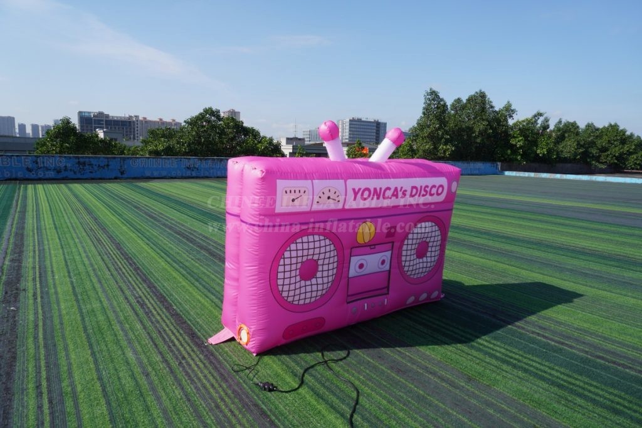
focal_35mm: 24
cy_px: 214
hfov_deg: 73.7
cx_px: 321
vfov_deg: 53.1
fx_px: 428
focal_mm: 16
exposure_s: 1/250
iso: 100
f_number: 8
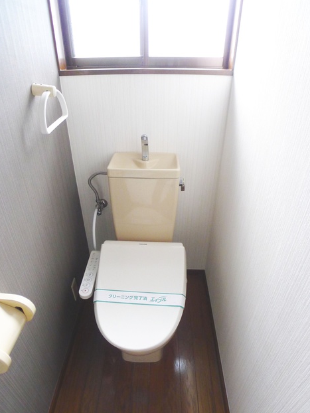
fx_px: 322
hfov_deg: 51.4
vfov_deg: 65.2
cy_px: 220
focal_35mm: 27
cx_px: 146
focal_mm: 5.1
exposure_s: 1/60
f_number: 2
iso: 400
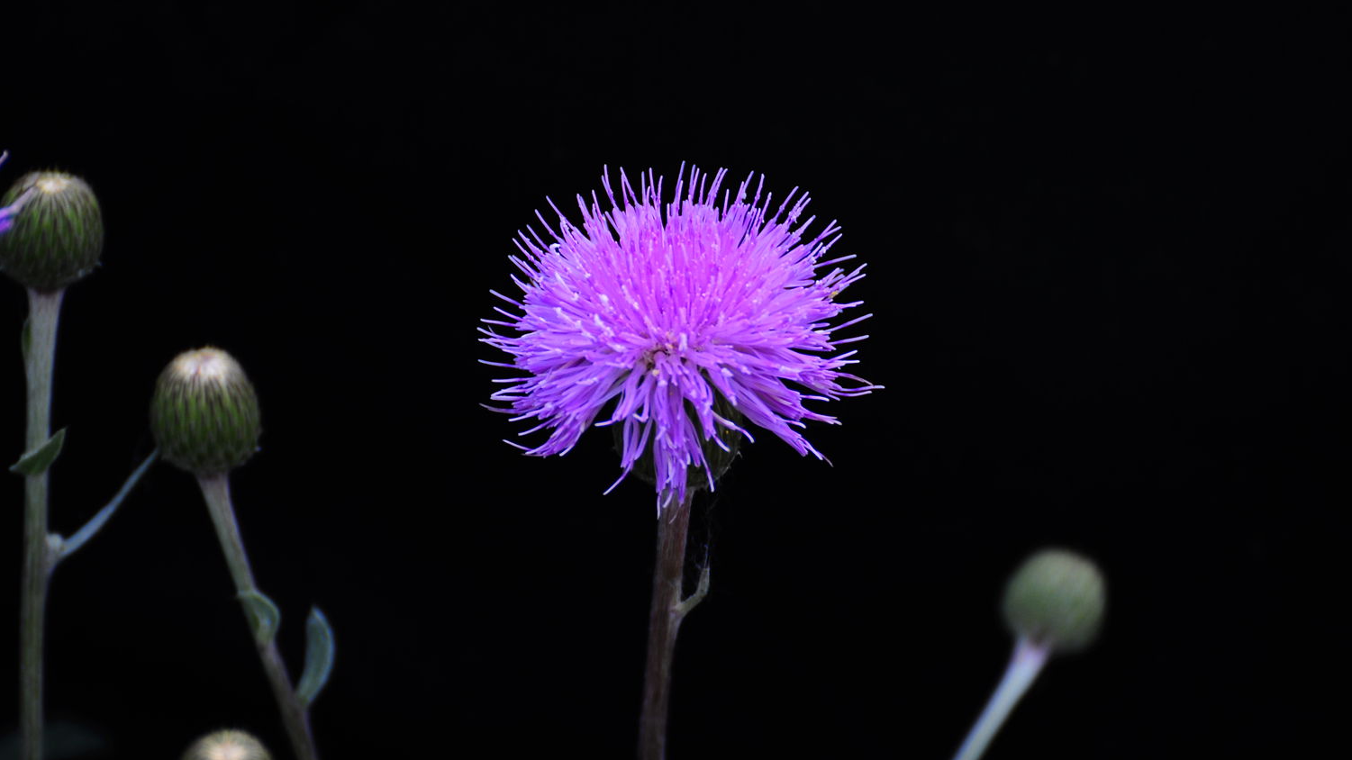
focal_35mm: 472
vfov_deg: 2.6
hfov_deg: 4.6
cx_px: 676
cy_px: 327
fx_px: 16920
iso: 200
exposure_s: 1/125
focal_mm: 300
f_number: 5.6
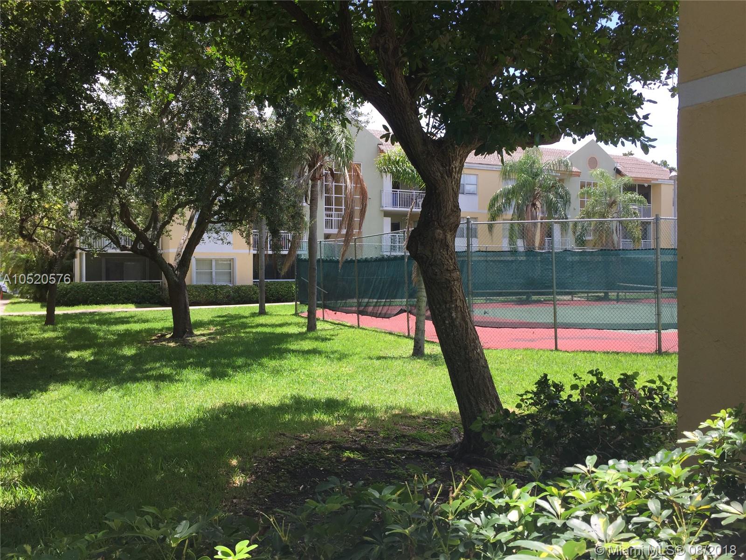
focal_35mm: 29
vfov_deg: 48.2
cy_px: 280
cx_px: 373
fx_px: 625
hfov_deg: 61.7
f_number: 2.2
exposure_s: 1/732
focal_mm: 4.15
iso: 32
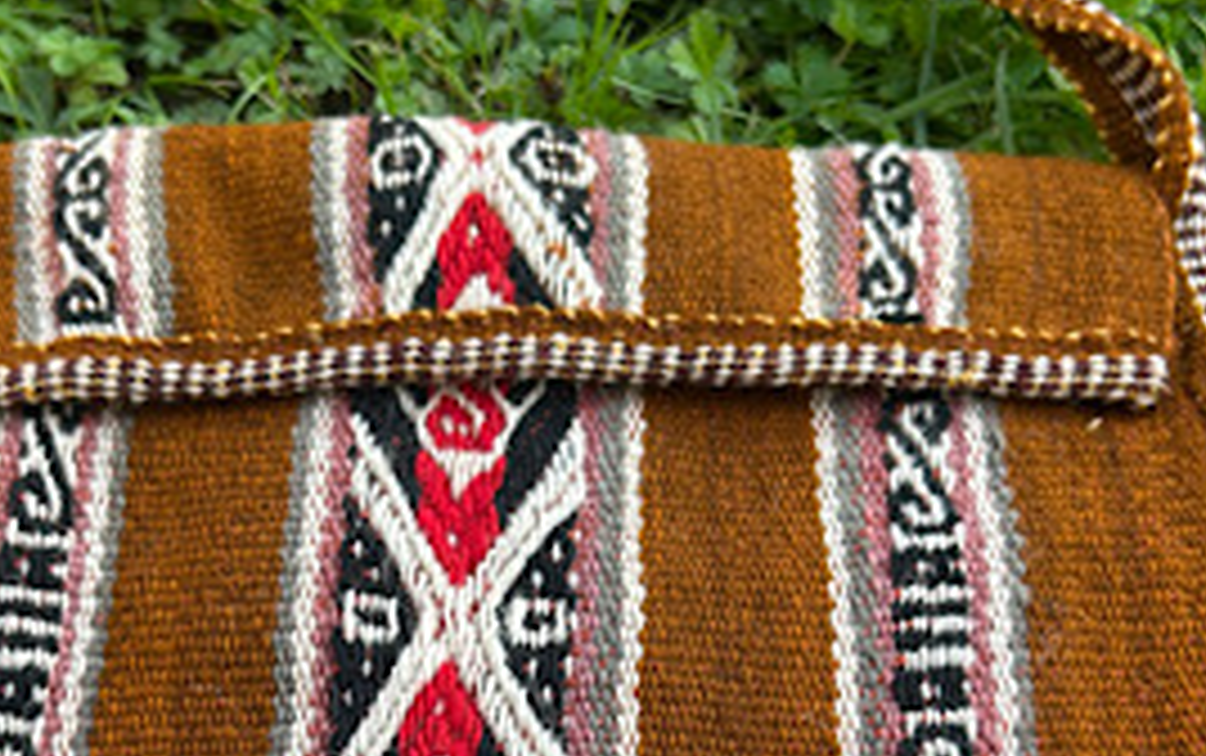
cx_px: 414
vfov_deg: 21.9
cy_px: 758
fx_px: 1875
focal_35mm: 57
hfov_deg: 35.4
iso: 50
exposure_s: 1/401
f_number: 1.5
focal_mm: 5.7
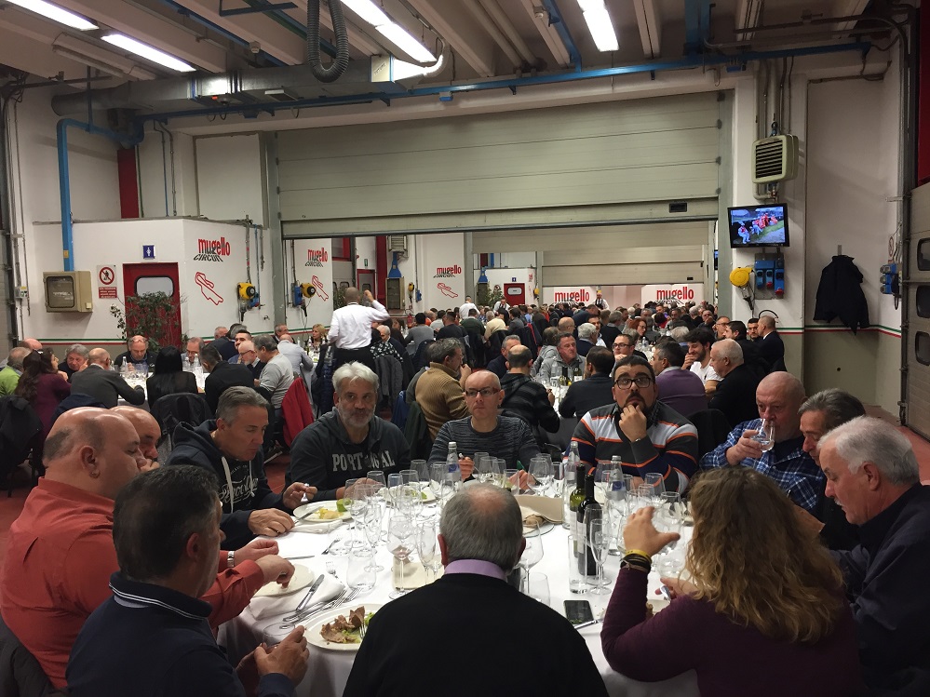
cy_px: 348
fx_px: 779
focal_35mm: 29
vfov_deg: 48.2
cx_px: 465
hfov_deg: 61.7
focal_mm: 4.15
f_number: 2.2
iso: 100
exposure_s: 1/33
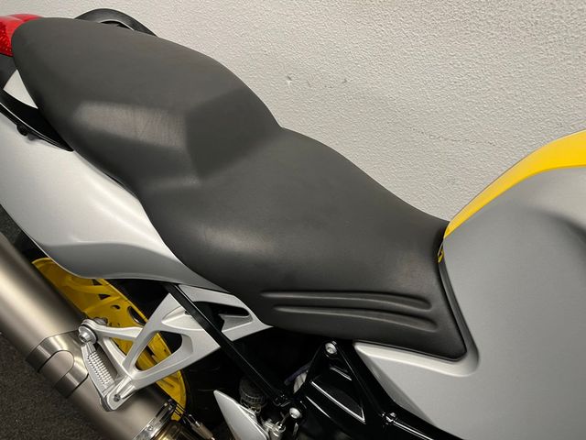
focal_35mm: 26
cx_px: 293
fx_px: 440
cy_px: 220
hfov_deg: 67.3
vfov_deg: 53.1
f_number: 1.6
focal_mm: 5.1
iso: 80
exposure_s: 1/50
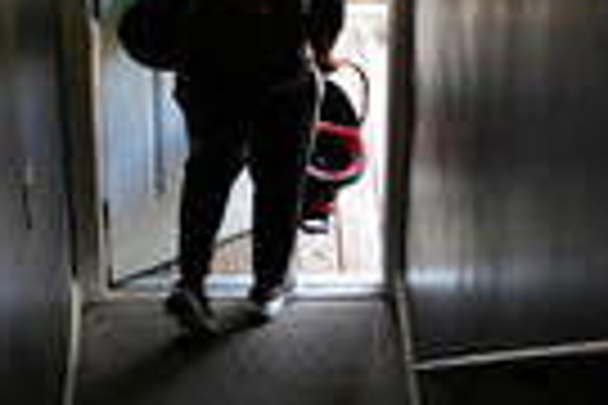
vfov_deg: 10.6
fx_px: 2178
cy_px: 97
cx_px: 261
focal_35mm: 129
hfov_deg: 15.9
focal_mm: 34
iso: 4000
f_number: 2.8
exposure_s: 1/800
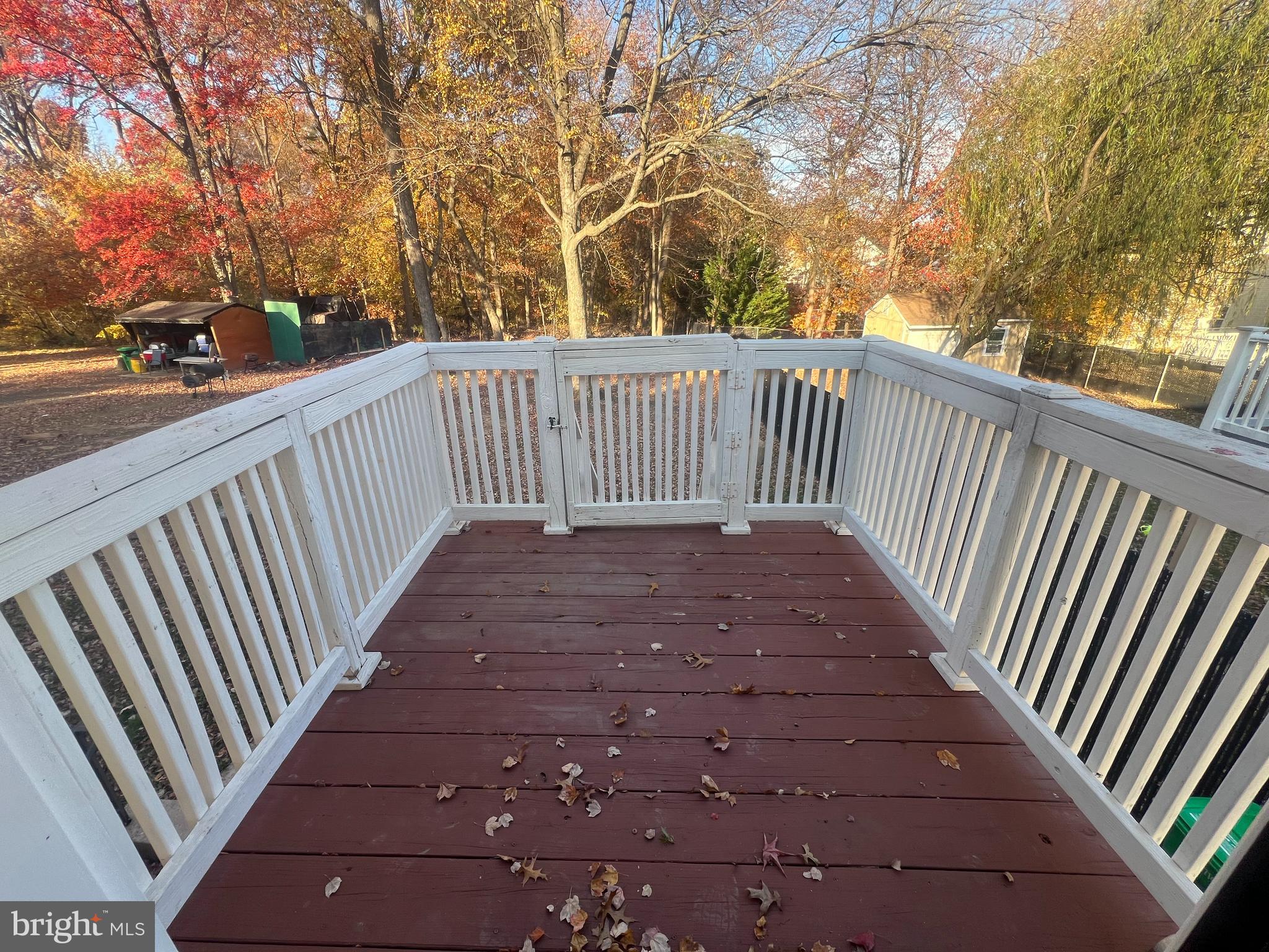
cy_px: 476
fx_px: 477
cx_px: 634
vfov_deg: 89.9
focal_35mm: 13
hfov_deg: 106.2
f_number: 1.8
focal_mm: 1.57
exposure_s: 1/201
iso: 32
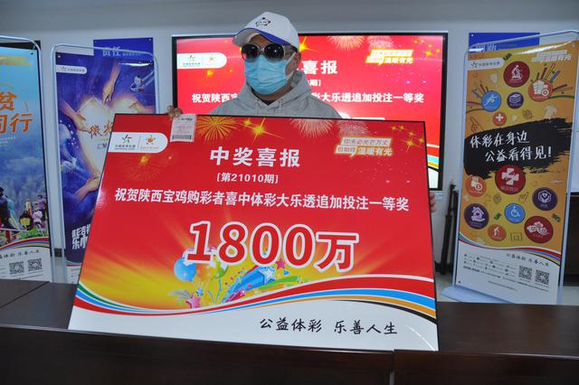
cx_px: 290
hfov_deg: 67.4
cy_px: 192
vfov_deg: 47.9
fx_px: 434
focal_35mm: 27
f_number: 3.5
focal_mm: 18
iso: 500
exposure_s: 1/60
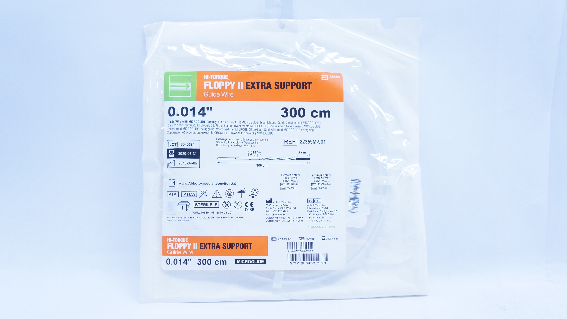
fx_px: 571
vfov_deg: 31.2
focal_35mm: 38
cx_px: 283
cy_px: 165
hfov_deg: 52.8
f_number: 4.5
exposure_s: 1/200
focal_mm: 24
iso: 800
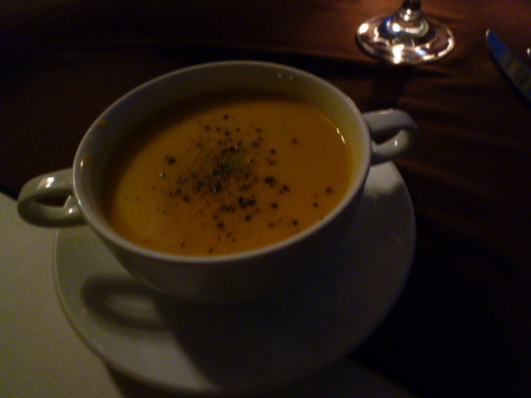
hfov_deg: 69.4
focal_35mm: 25
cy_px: 199
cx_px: 266
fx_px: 383
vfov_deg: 54.8
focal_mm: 4.5
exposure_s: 1/4
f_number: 2.8
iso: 400
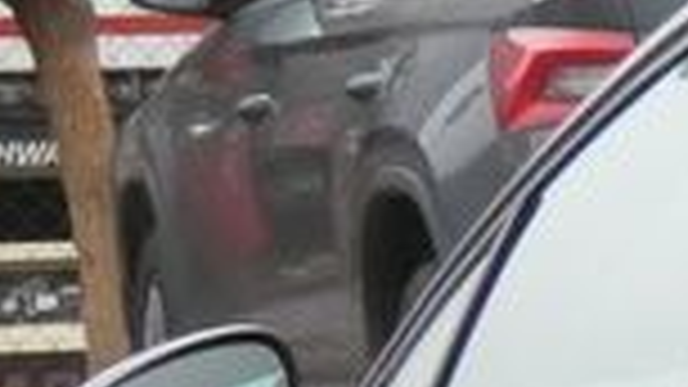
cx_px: 2217
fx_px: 10123
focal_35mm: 555
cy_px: 994
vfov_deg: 2.2
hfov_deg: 3.8
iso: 640
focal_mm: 13.7
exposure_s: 1/80
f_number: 5.6
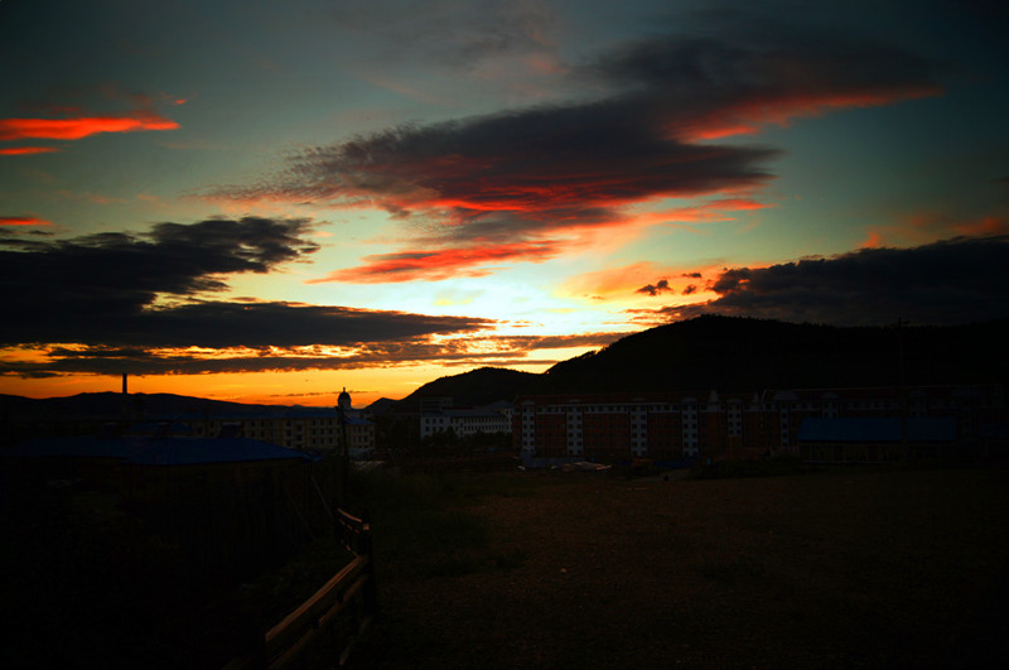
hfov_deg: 67.5
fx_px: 756
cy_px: 335
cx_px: 504
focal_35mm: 27
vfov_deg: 47.8
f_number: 4.5
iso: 100
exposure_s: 1/60
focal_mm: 18
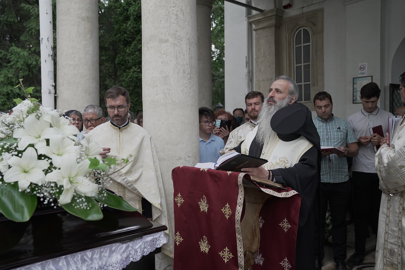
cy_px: 135
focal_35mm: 32
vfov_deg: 41.1
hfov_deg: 58.7
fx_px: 360
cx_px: 202
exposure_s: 1/640
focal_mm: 32
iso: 320
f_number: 4
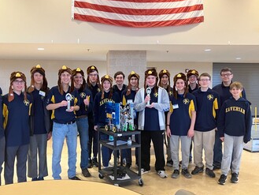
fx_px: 254
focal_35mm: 34
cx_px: 120
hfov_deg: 53.9
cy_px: 108
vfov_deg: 41.8
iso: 320
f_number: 1.8
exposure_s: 1/30
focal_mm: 3.99
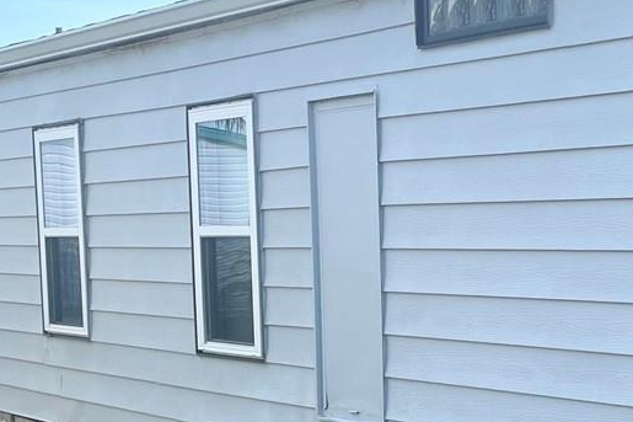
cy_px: 360
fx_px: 1476
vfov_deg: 16.1
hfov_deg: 22.5
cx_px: 733
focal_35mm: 84
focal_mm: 5.1
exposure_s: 1/1536
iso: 50
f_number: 1.6
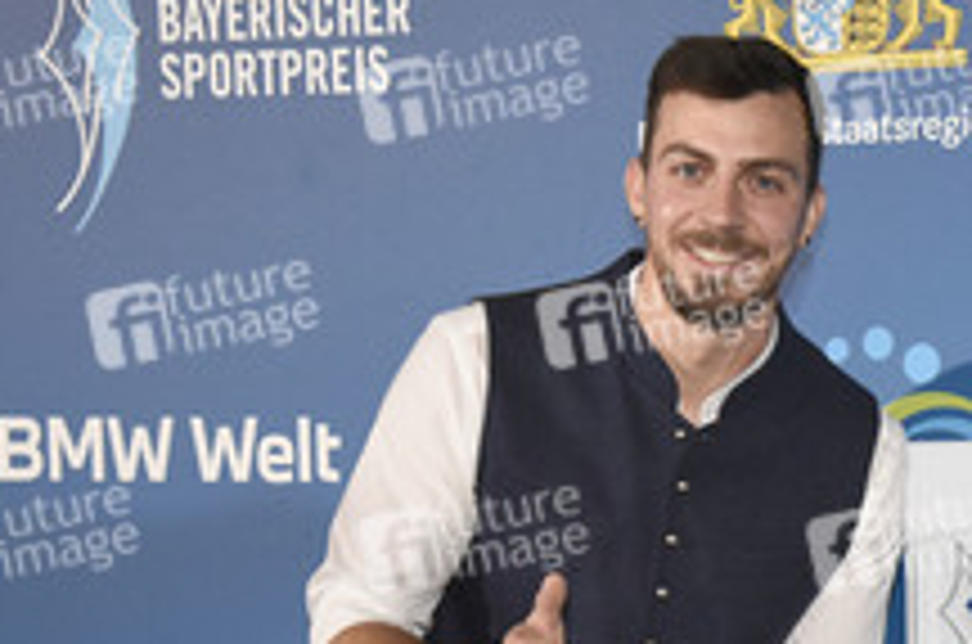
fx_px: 3098
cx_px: 983
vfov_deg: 11.7
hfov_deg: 17.4
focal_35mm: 115
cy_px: 653
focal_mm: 55
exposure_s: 1/80
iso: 2500
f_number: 6.3
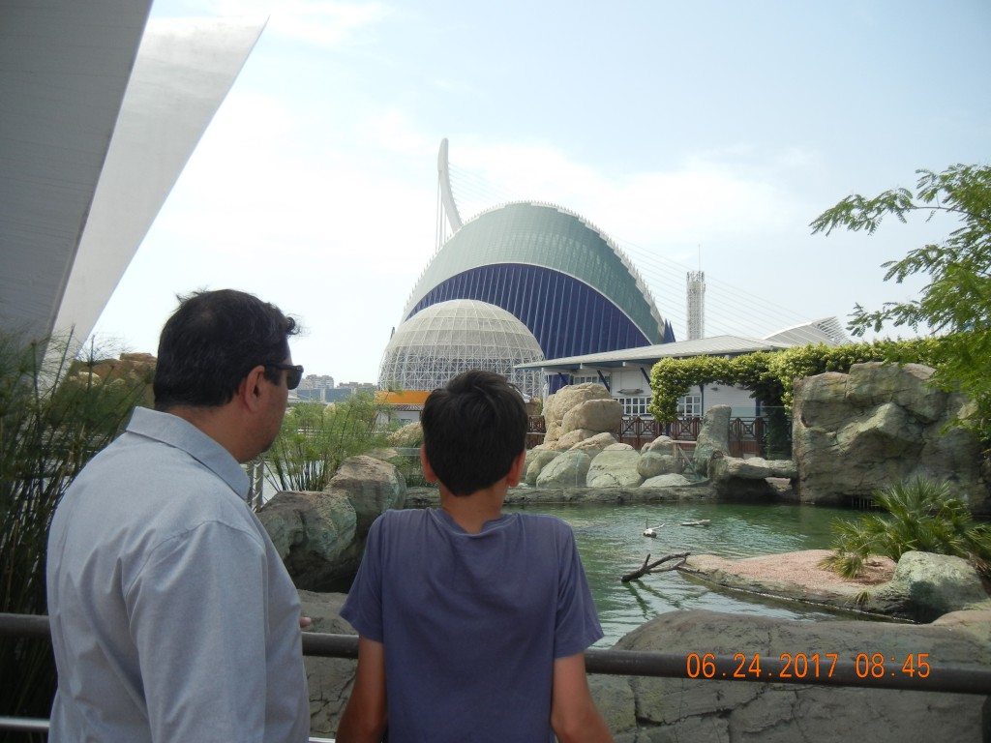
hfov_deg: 60.0
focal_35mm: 30
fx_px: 859
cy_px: 372
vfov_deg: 46.8
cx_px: 496
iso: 160
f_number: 7
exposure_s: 1/324
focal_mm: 5.4
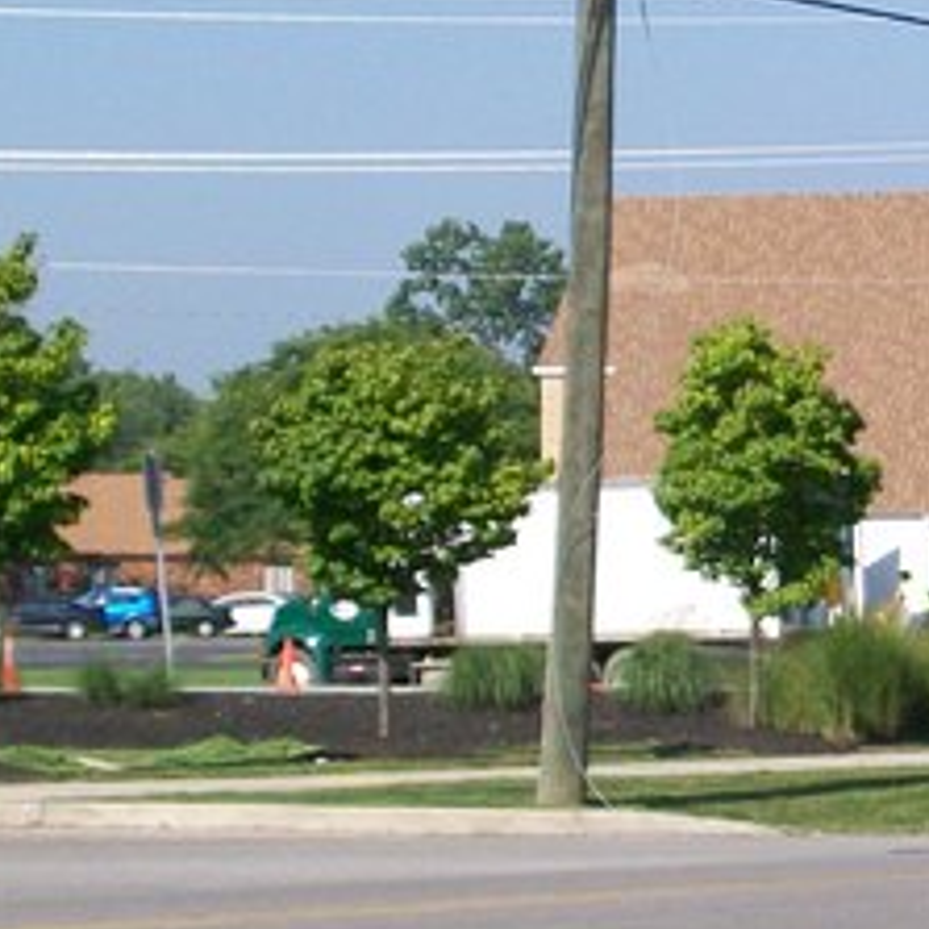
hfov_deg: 7.8
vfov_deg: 7.9
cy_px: 396
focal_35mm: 222
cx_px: 1287
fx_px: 6741
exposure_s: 1/640
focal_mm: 11.6
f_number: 3.8
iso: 64
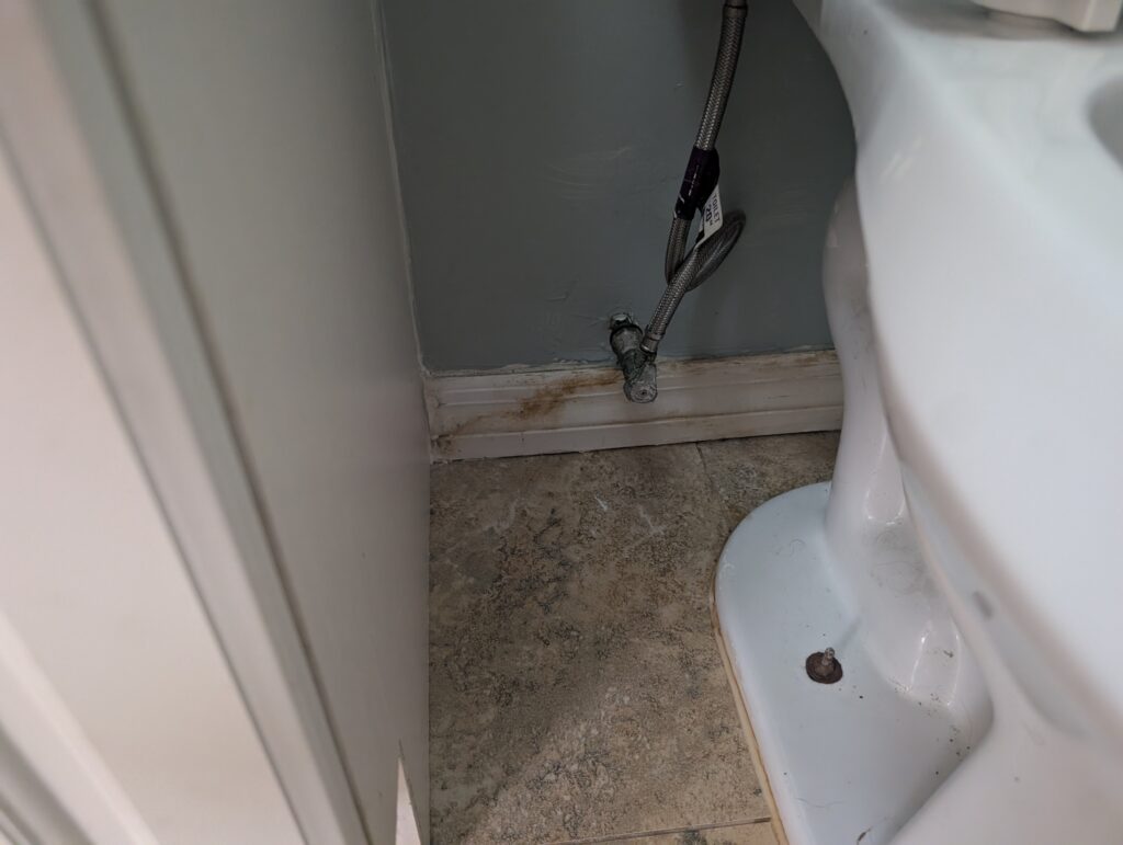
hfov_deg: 71.5
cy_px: 422
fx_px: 780
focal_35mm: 24
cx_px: 562
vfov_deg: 56.9
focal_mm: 6.9
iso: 1799
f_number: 1.68
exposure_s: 1/95.8
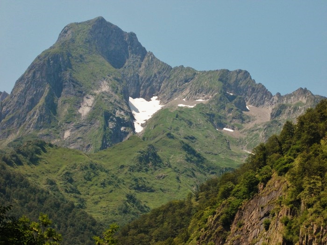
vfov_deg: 10.6
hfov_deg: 14.1
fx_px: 1323
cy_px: 122
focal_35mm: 140
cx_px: 164
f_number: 6.8
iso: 80
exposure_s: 1/200
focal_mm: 20
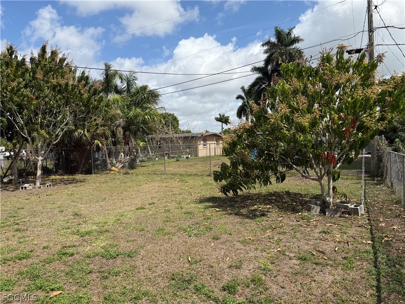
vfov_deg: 56.8
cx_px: 202
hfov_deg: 71.6
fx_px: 281
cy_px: 152
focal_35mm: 24
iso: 80
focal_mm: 6.76
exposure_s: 1/5319
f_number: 1.78
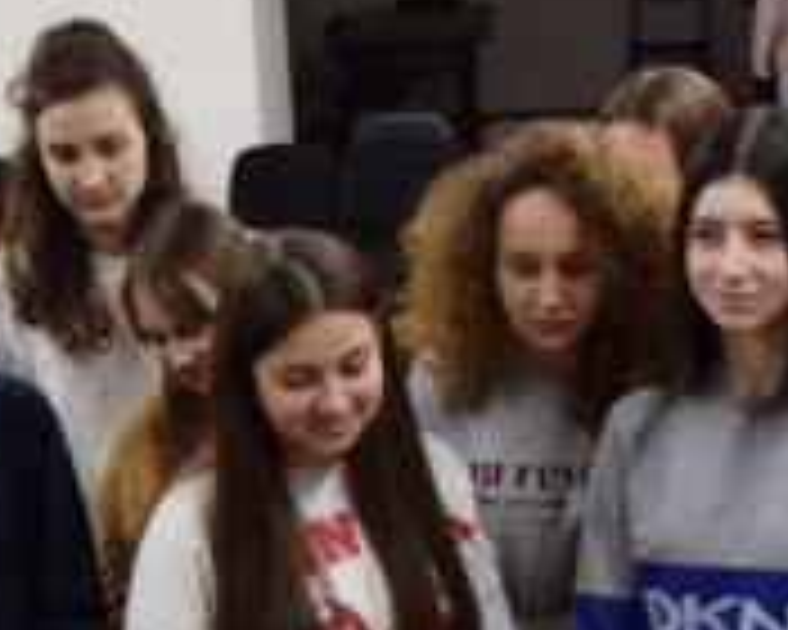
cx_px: 180
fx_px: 2425
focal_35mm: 104
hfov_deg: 18.3
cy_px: 756
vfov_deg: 14.3
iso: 500
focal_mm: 18
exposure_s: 1/80
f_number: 5
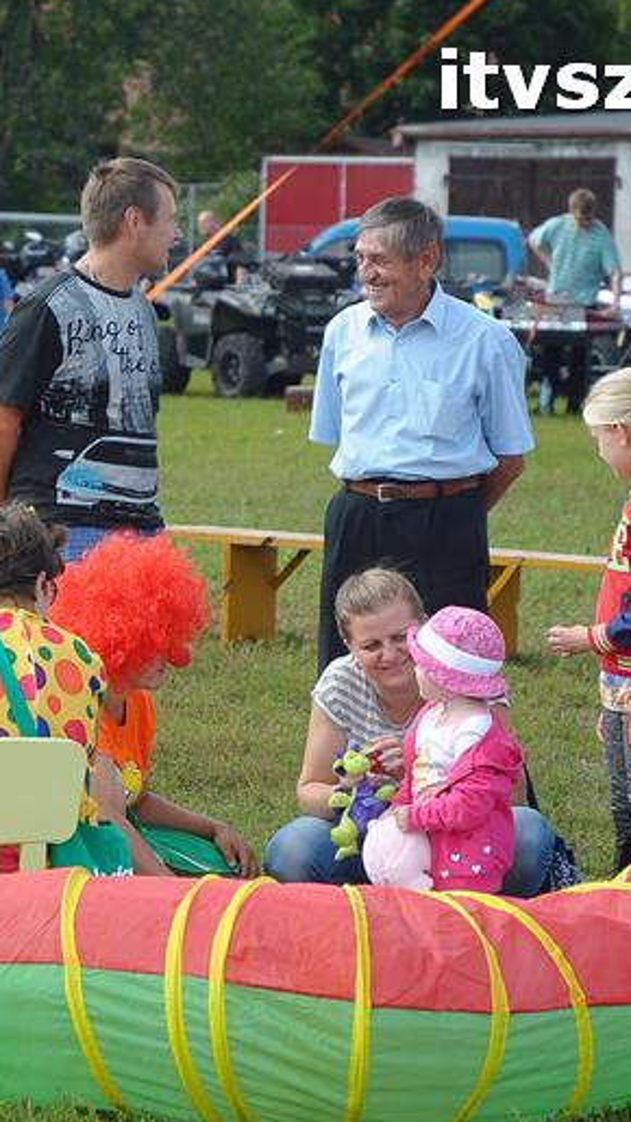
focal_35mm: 181
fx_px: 5387
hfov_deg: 6.7
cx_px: 107
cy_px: 593
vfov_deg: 11.9
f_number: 5.6
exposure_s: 1/800
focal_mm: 70
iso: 400
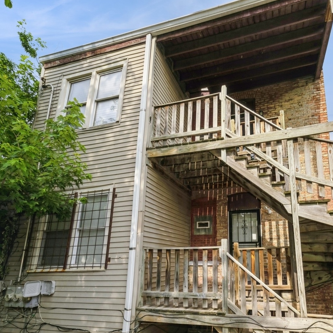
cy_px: 215
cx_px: 216
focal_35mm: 20
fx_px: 218
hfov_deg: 73.0
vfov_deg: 73.1
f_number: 8
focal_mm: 12
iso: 200
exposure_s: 1/640
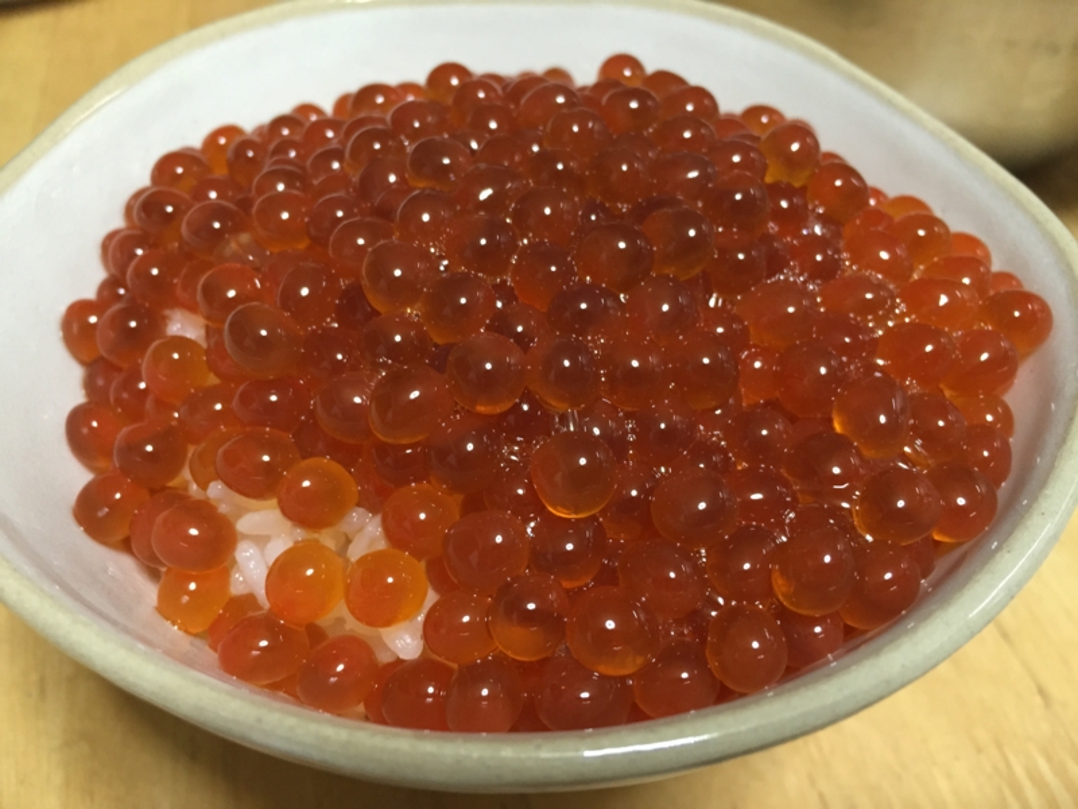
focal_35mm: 29
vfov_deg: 48.2
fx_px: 903
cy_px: 404
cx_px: 539
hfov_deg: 61.7
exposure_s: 1/30
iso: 125
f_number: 2.2
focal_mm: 4.15
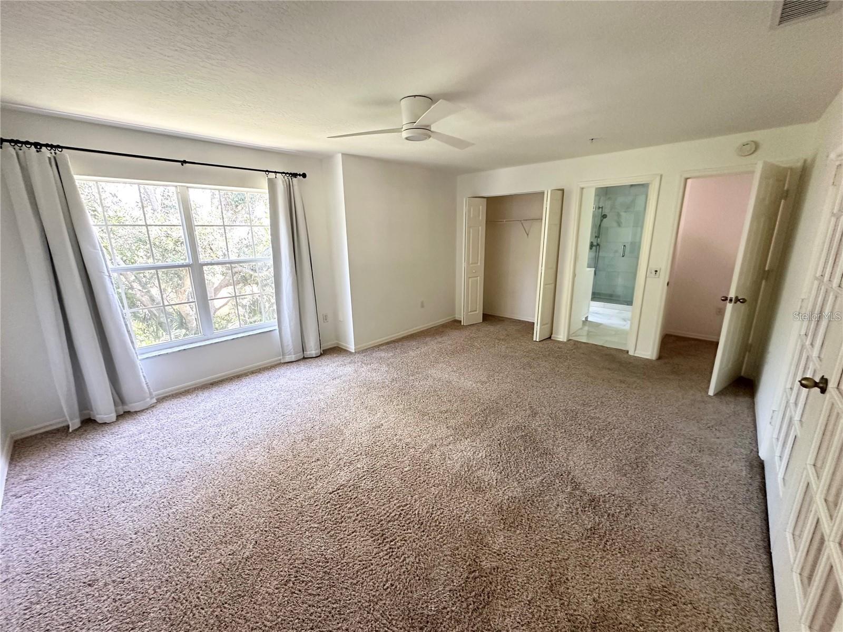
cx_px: 422
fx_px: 341
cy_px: 316
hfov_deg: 102.1
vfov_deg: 85.7
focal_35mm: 14
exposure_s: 1/60
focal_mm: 2.22
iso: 400
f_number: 2.2
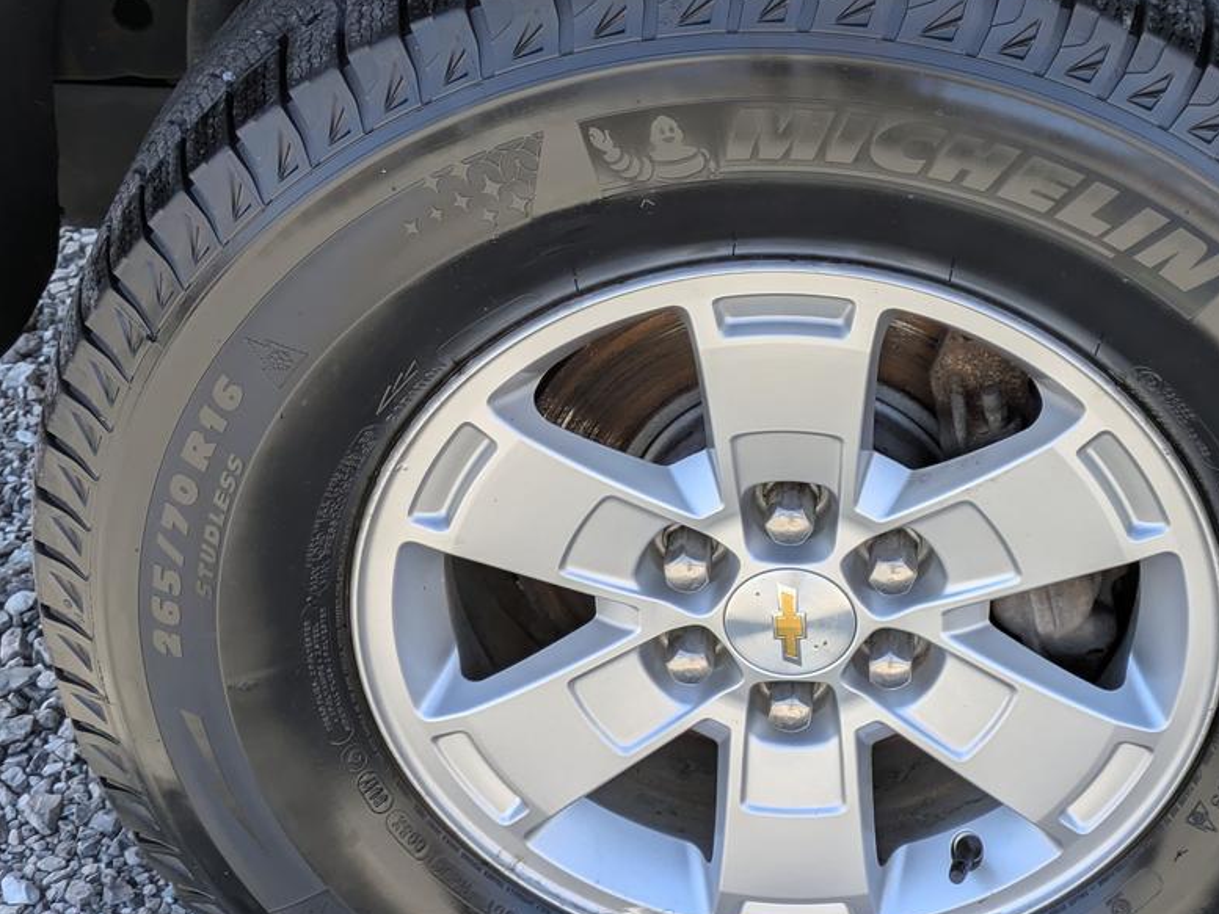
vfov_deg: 17.6
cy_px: 531
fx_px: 2959
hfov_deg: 23.1
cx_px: 850
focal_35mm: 84
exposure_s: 1/588
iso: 47
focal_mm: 5.43
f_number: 1.89
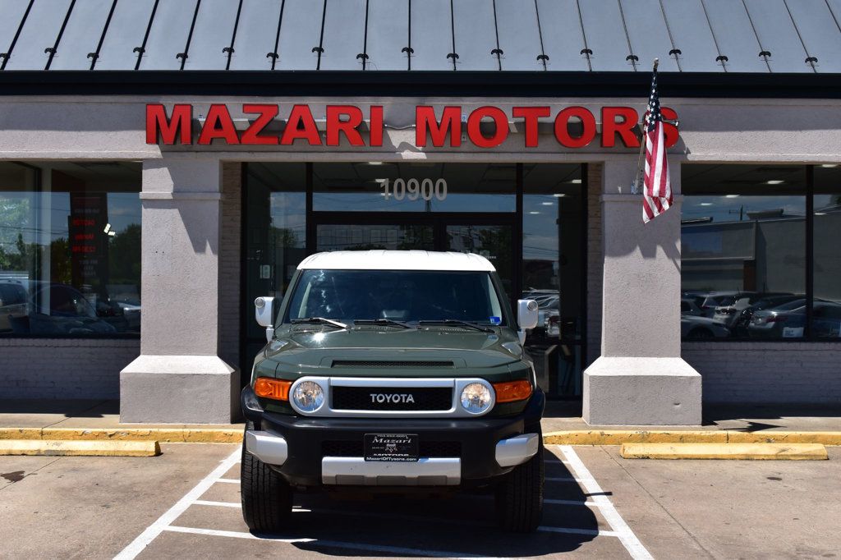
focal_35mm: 48
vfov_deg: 28.1
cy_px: 280
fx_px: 1121
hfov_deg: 41.1
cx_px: 420
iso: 280
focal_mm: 32
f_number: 11
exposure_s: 1/500
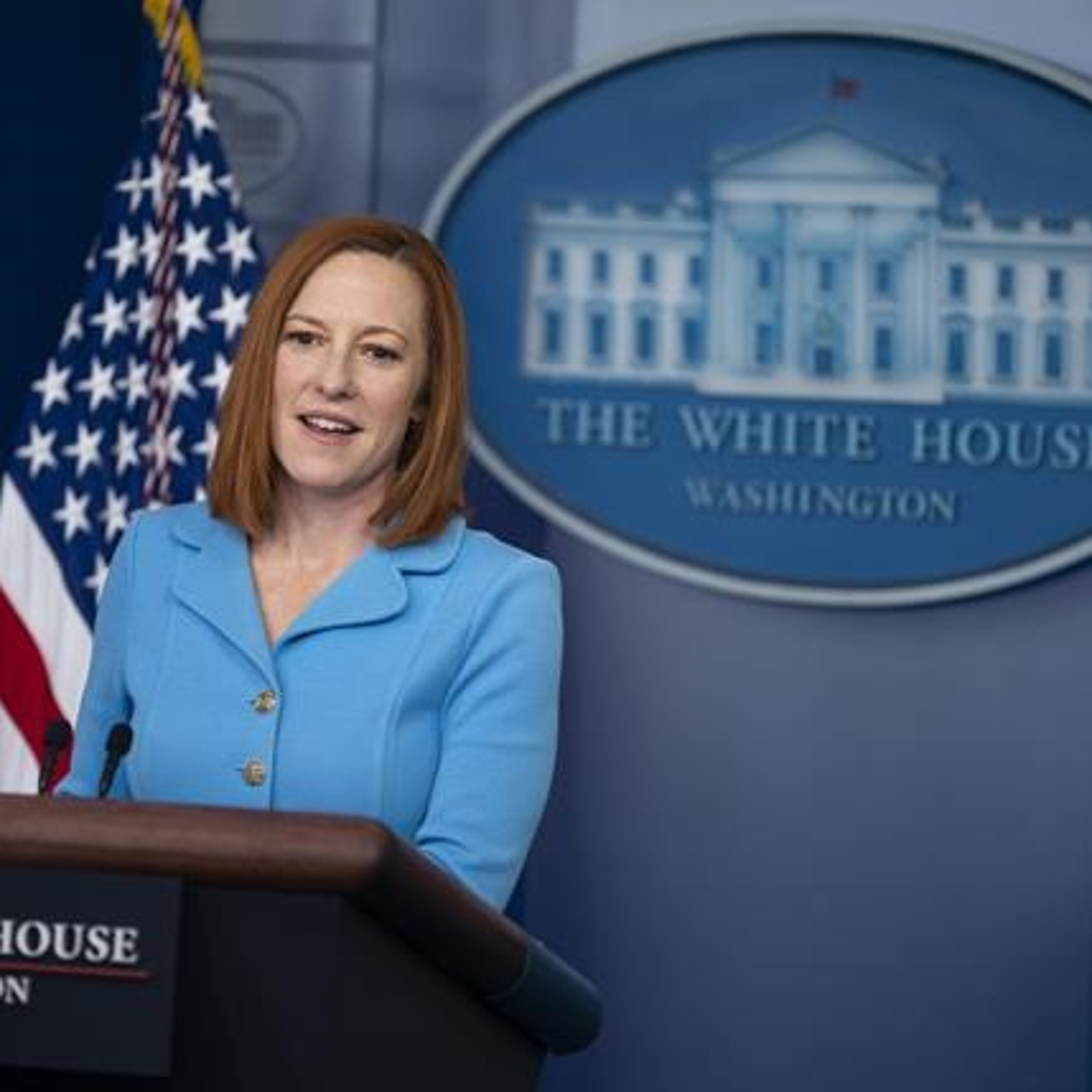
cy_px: 549
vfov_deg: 7.1
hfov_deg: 7.1
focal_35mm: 247
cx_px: 458
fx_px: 8816
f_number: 2.8
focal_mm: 192
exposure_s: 1/500
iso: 1000
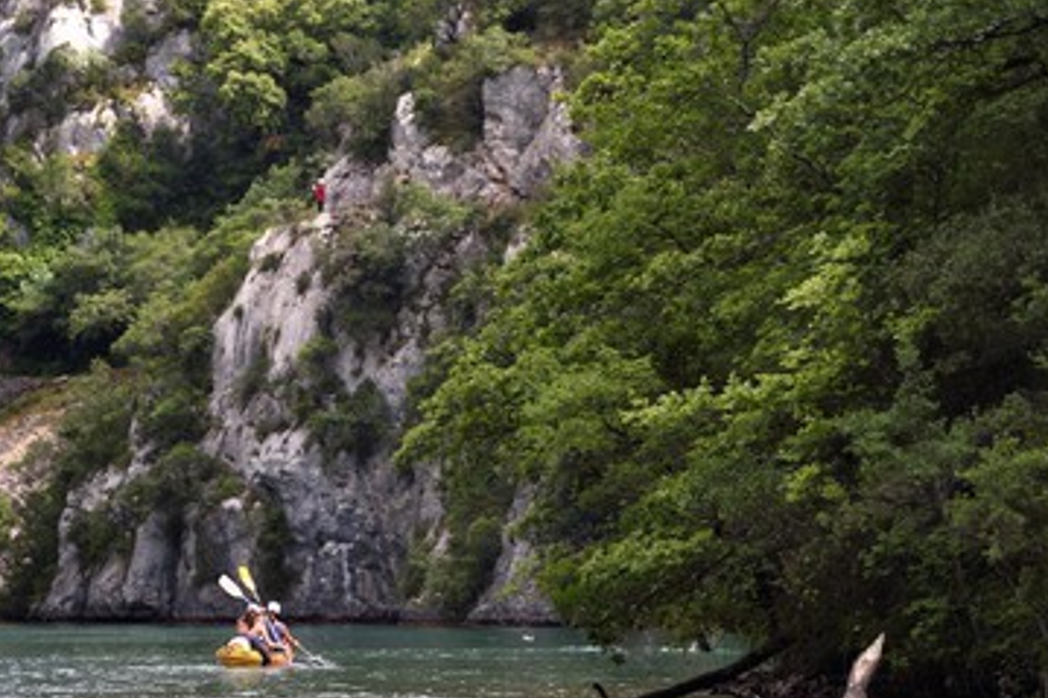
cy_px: 356
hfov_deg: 8.8
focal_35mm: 234
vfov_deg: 5.9
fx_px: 6809
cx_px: 447
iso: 200
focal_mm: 200
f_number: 5
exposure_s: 1/500
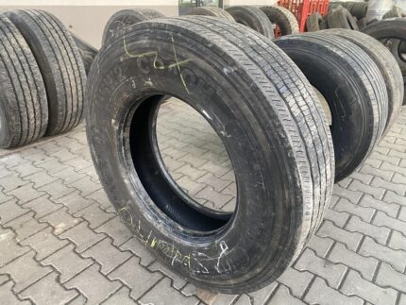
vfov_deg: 53.1
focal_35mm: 26
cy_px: 152
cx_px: 203
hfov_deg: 67.3
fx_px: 305
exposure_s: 1/50
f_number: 1.8
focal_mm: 4.25
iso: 200
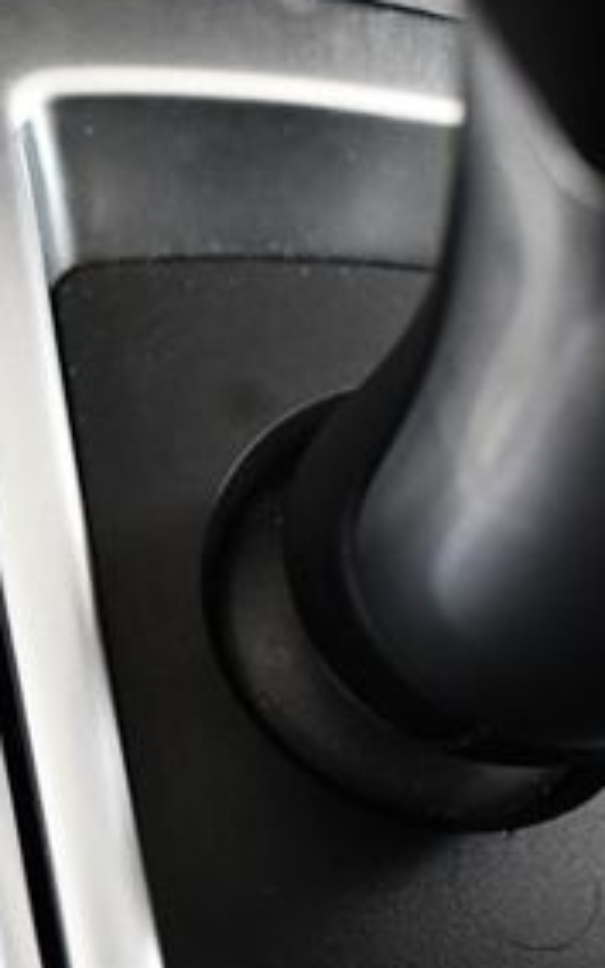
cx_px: -236
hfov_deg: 14.9
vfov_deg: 24.8
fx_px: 2189
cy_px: 629
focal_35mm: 83
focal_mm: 18
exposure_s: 1/125
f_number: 3.5
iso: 2500
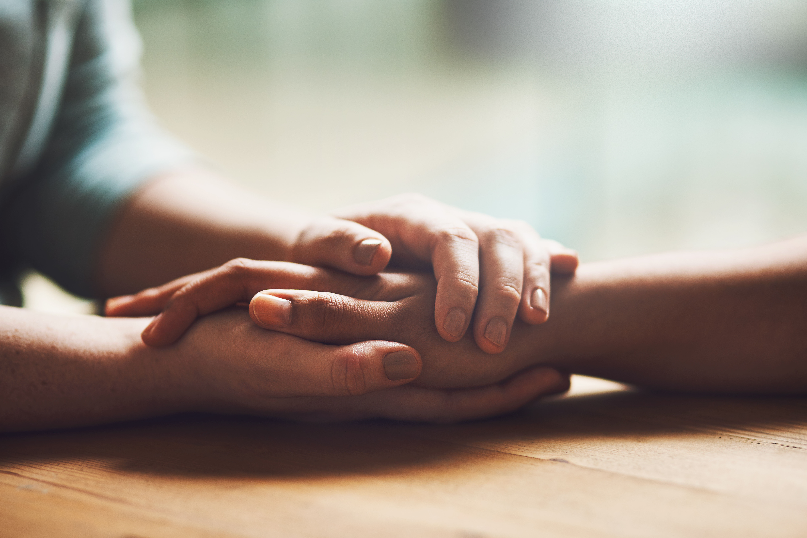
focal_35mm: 85
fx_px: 1905
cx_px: 404
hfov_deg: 23.9
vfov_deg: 16.1
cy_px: 269
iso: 250
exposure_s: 1/80
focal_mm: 85
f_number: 2
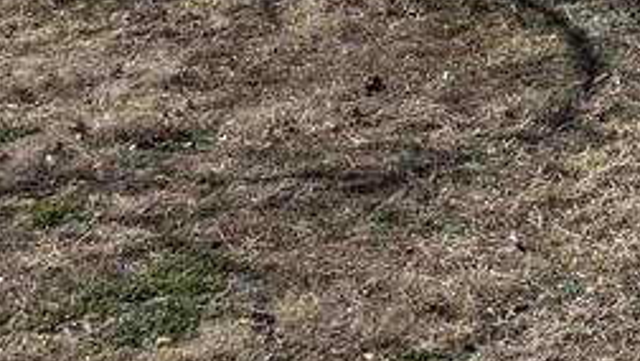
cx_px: 1336
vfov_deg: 8.5
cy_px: -440
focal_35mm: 133
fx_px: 2258
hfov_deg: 13.5
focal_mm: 6.76
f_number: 1.78
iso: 80
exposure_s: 1/5319
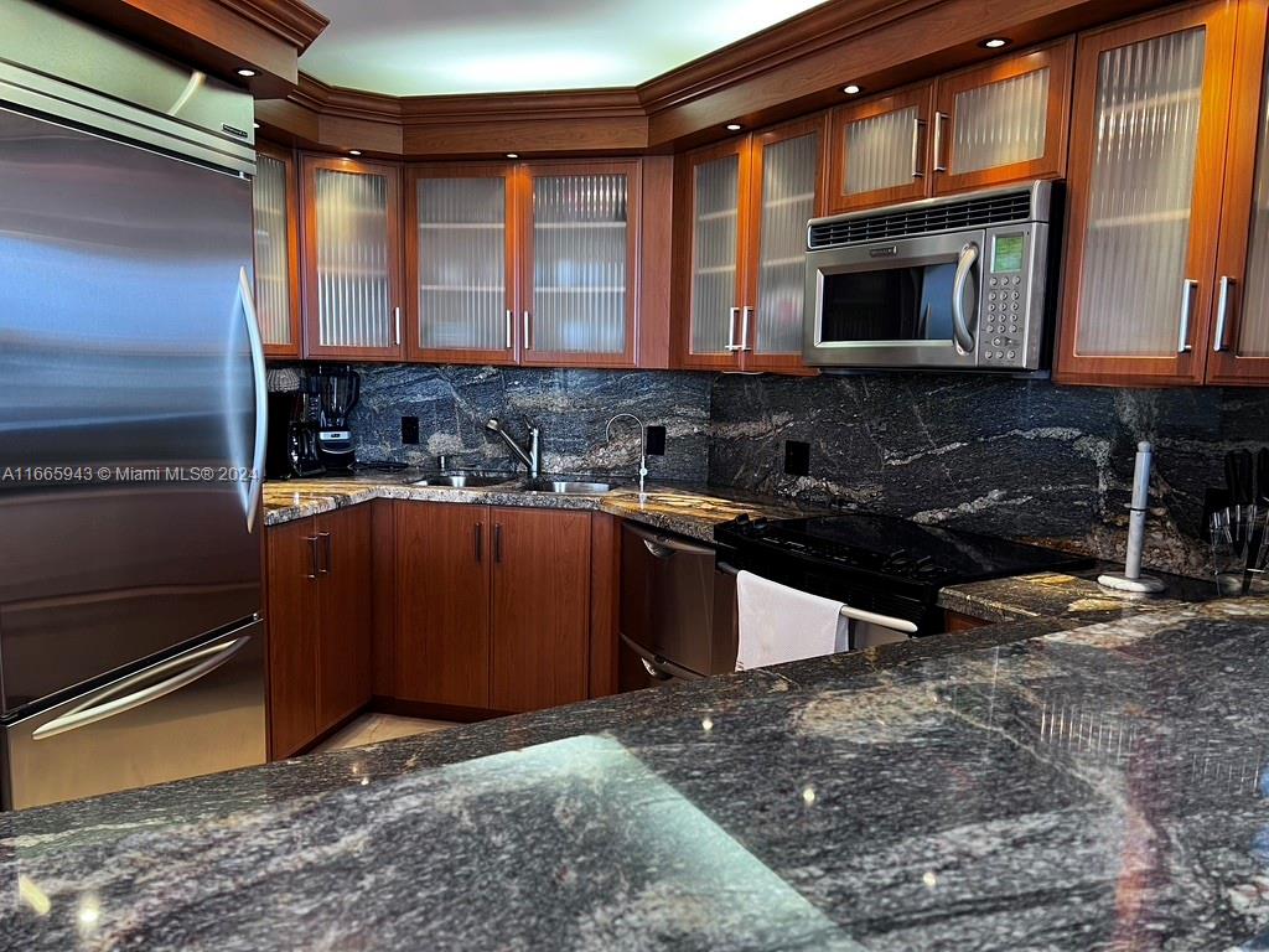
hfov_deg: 67.3
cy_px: 476
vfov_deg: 53.1
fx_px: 953
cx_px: 634
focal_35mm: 26
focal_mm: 5.7
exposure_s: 1/60
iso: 200
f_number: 1.5
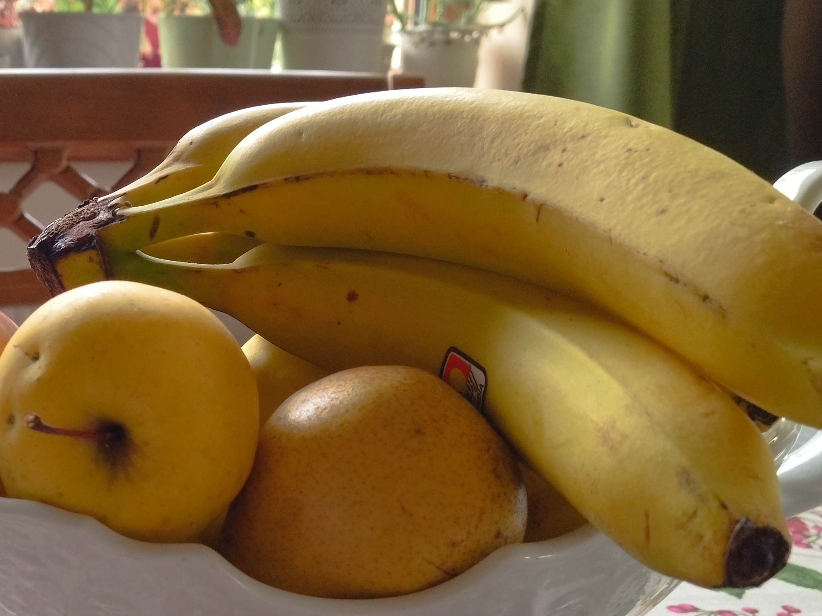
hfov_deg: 33.6
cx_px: 194
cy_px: 455
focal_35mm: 56
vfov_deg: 25.8
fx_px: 1330
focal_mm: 4.74
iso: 192
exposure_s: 1/100
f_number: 1.79
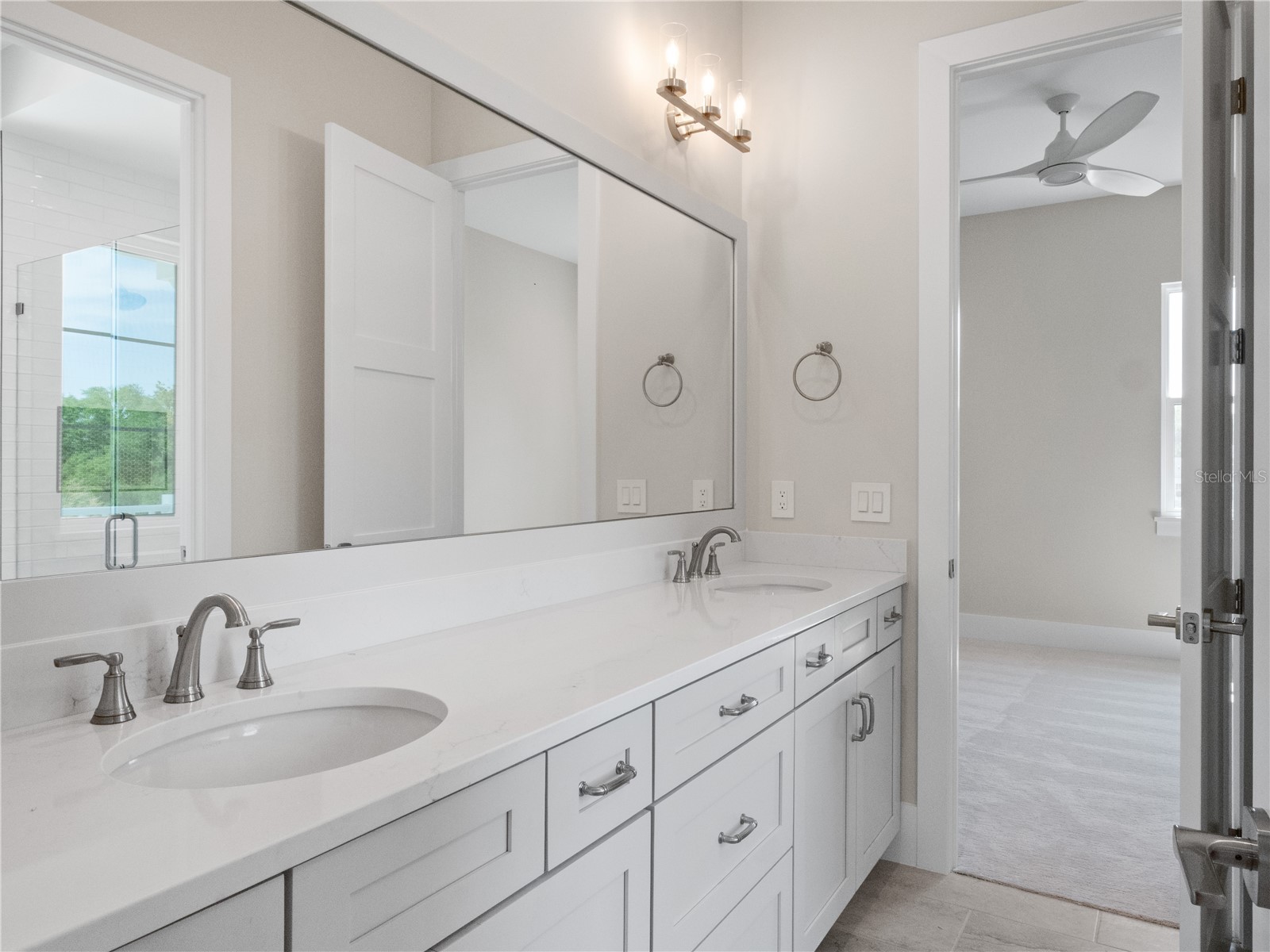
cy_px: 476
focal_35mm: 22
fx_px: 807
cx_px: 635
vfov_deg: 61.1
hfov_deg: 76.4
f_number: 13
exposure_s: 1/60
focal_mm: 11
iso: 2500
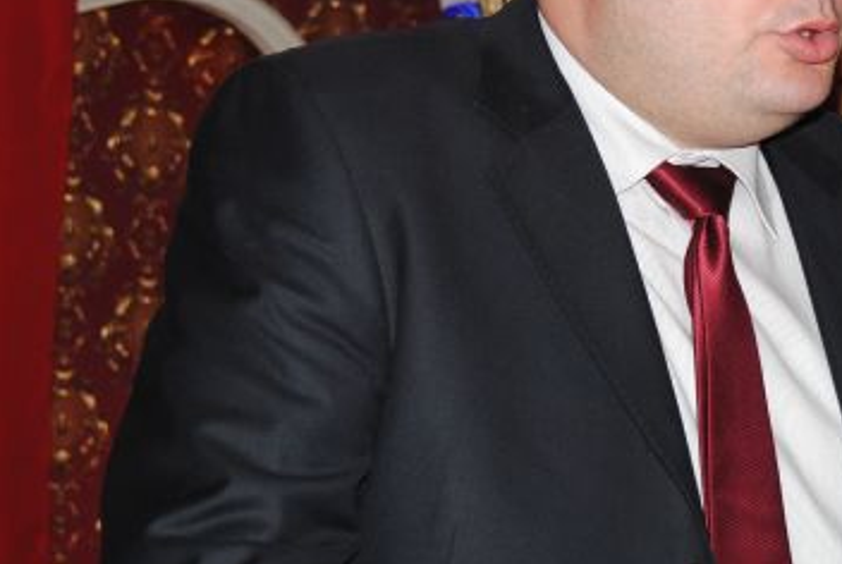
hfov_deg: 18.6
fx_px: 2554
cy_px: 108
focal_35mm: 109
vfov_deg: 12.6
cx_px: 646
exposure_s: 1/60
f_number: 5
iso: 200
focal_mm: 40
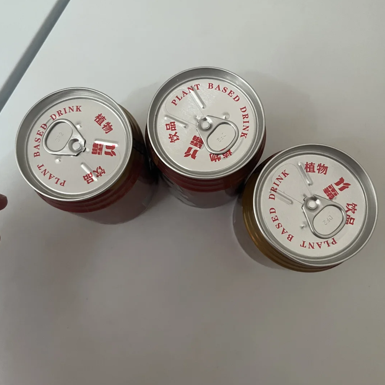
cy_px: 181
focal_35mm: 31
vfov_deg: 52.5
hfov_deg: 52.5
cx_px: 191
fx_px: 390
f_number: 1.6
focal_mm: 5.1
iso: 500
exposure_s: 1/59
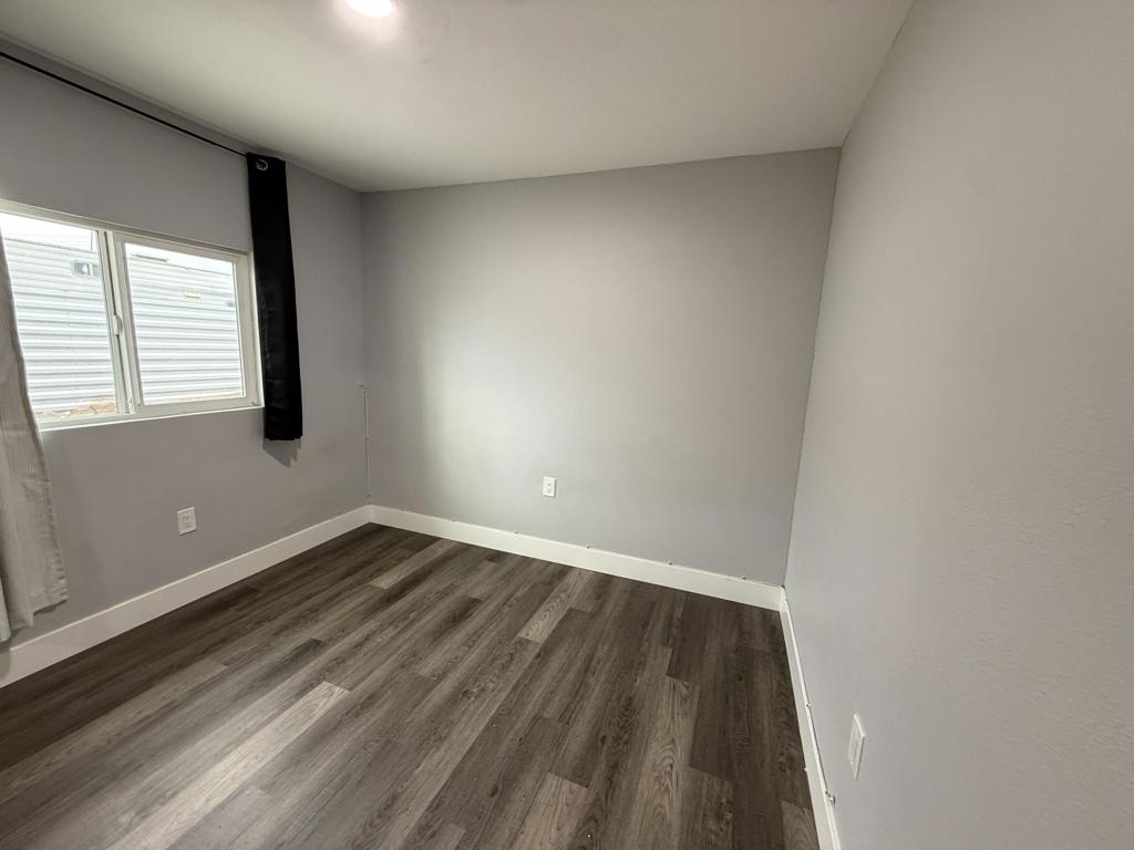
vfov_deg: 85.7
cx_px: 567
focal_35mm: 14
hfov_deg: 102.1
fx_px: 459
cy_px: 425
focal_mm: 2.22
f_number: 2.2
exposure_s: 1/60
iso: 250
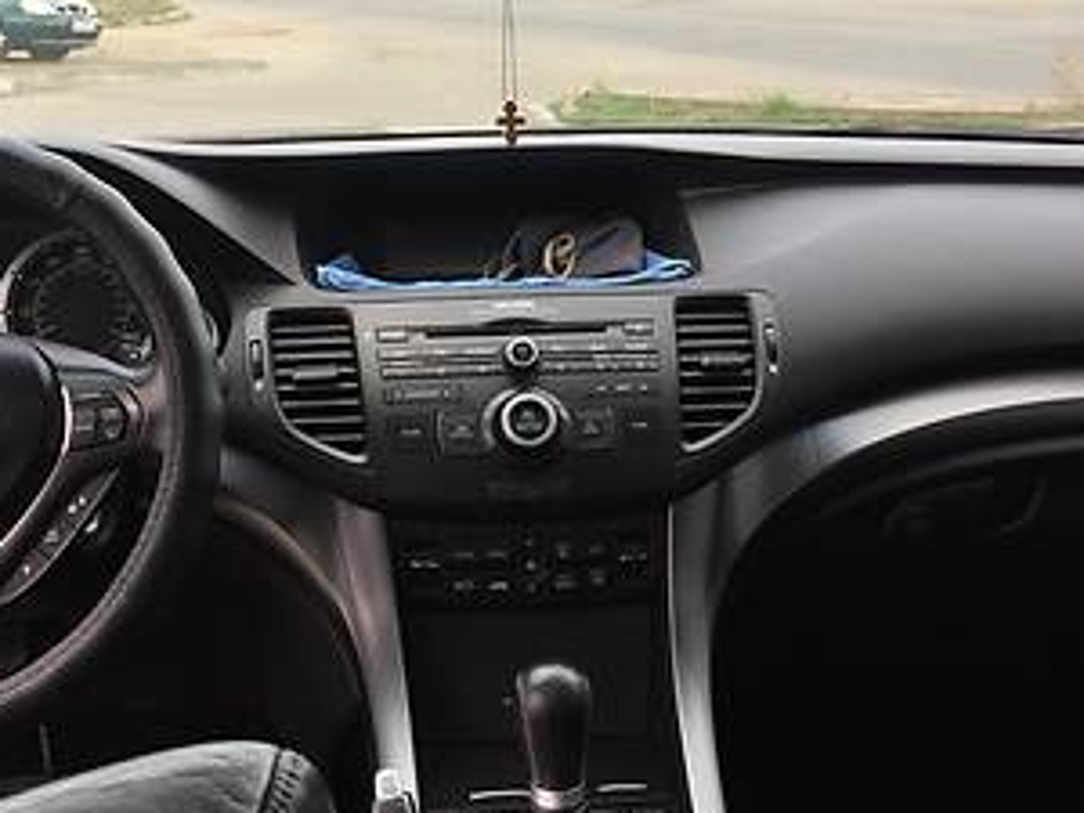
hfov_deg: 33.2
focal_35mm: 58
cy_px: 43
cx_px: 448
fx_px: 1816
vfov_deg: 24.3
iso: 32
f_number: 2.2
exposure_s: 1/110
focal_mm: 4.2
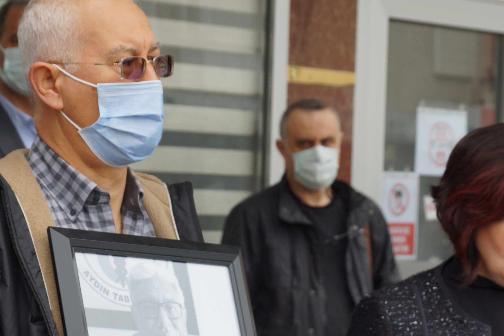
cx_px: 232
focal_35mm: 171
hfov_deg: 12.0
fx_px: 2396
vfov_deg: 8.0
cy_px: 244
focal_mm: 55
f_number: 6.3
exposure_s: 1/160
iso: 100
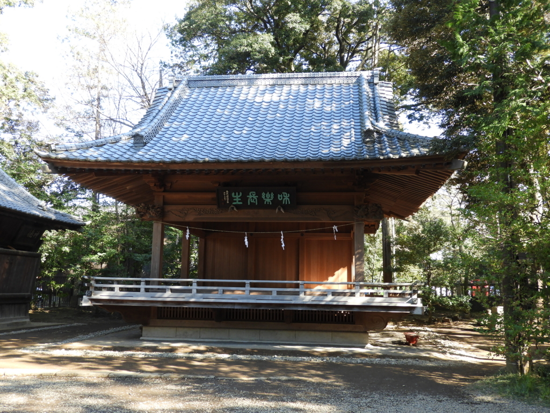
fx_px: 524
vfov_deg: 42.9
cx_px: 275
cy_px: 206
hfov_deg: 55.4
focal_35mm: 33
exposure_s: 1/60
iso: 100
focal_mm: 5.9
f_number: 3.6
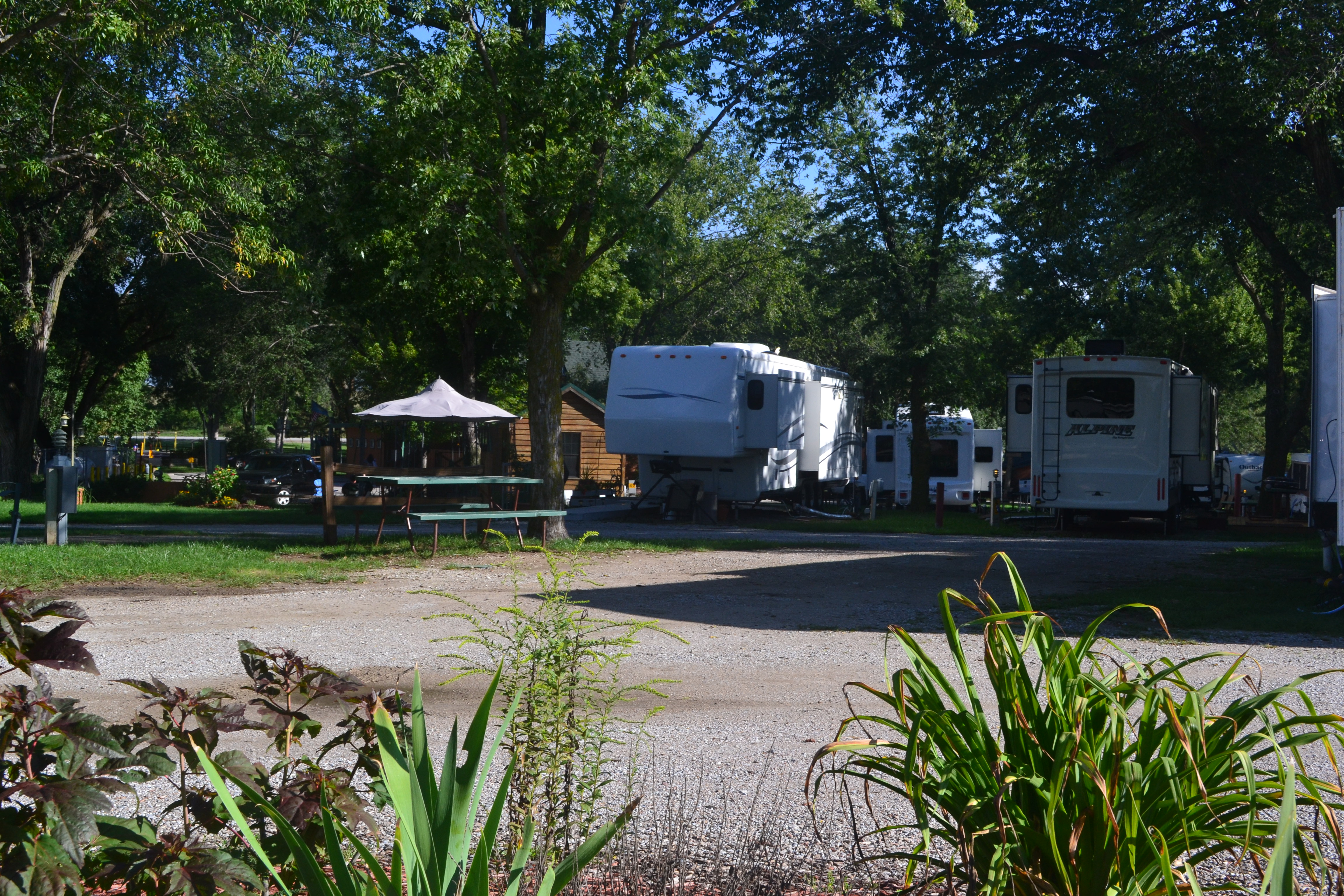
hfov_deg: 49.6
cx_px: 672
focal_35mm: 39
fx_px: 1456
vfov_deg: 34.2
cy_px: 448
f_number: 10
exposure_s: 1/250
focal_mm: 26
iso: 400
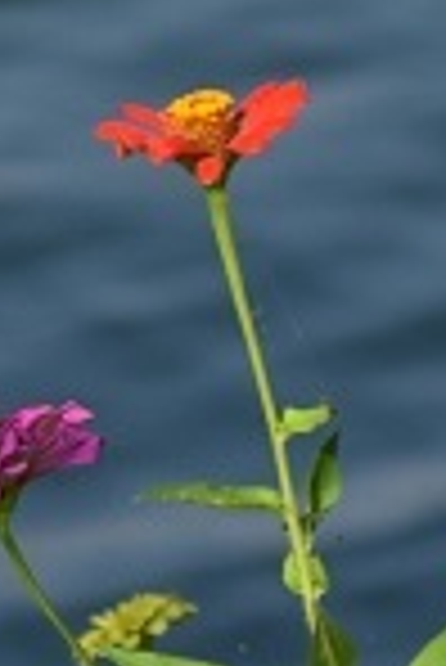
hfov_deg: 1.3
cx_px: 77
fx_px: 19073
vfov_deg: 2.0
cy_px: 414
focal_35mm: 1029
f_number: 7.1
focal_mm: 185
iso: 1000
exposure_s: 1/3200
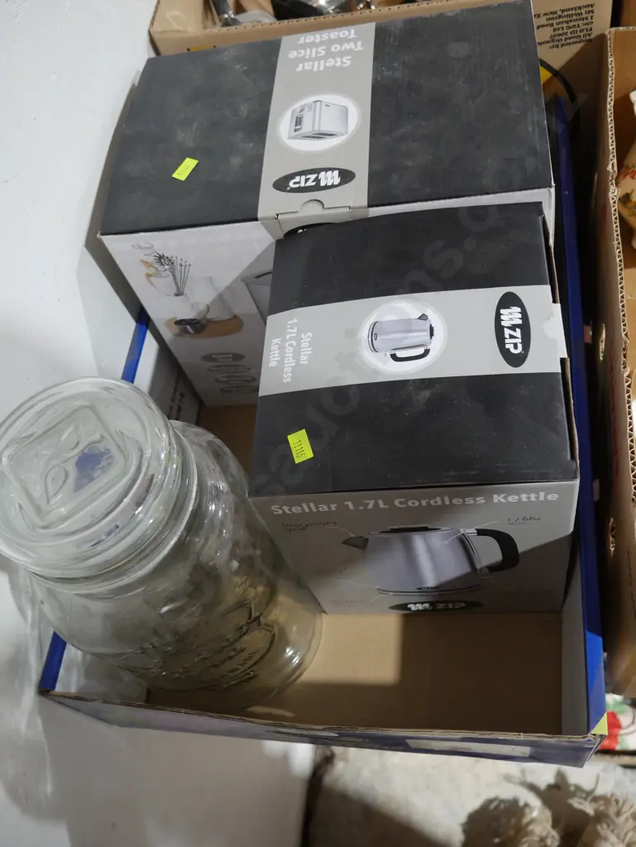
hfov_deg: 44.2
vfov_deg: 56.8
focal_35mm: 32
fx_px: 783
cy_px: 424
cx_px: 318
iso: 1600
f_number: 3.6
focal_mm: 16
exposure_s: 1/60
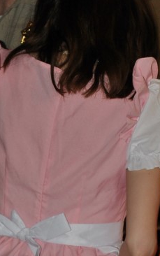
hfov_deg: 5.7
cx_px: 75
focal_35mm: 230
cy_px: 305
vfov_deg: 9.0
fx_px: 1603
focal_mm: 48
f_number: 5.6
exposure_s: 1/60
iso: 200
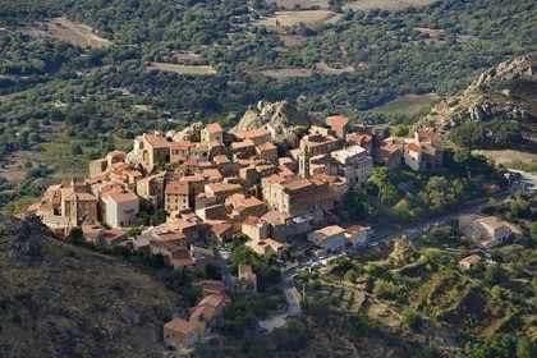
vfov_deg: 6.9
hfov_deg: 10.3
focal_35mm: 200
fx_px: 2983
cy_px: 179
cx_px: 268
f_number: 9
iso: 250
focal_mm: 200
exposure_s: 1/500
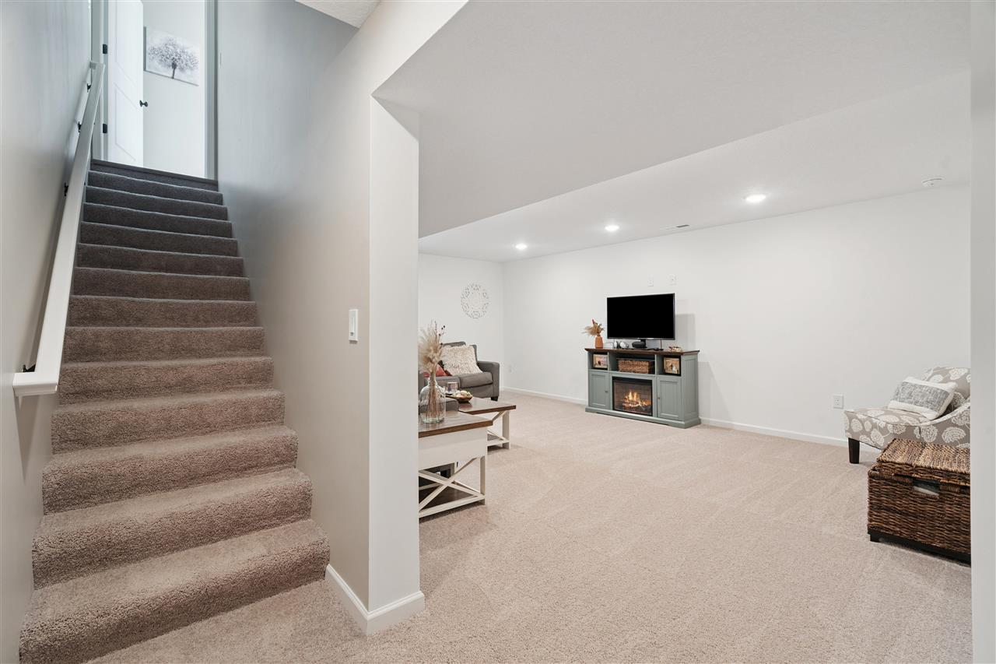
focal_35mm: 16
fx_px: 443
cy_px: 332
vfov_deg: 73.7
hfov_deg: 96.7
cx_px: 498
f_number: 10
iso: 400
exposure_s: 1/2.5
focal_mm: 16
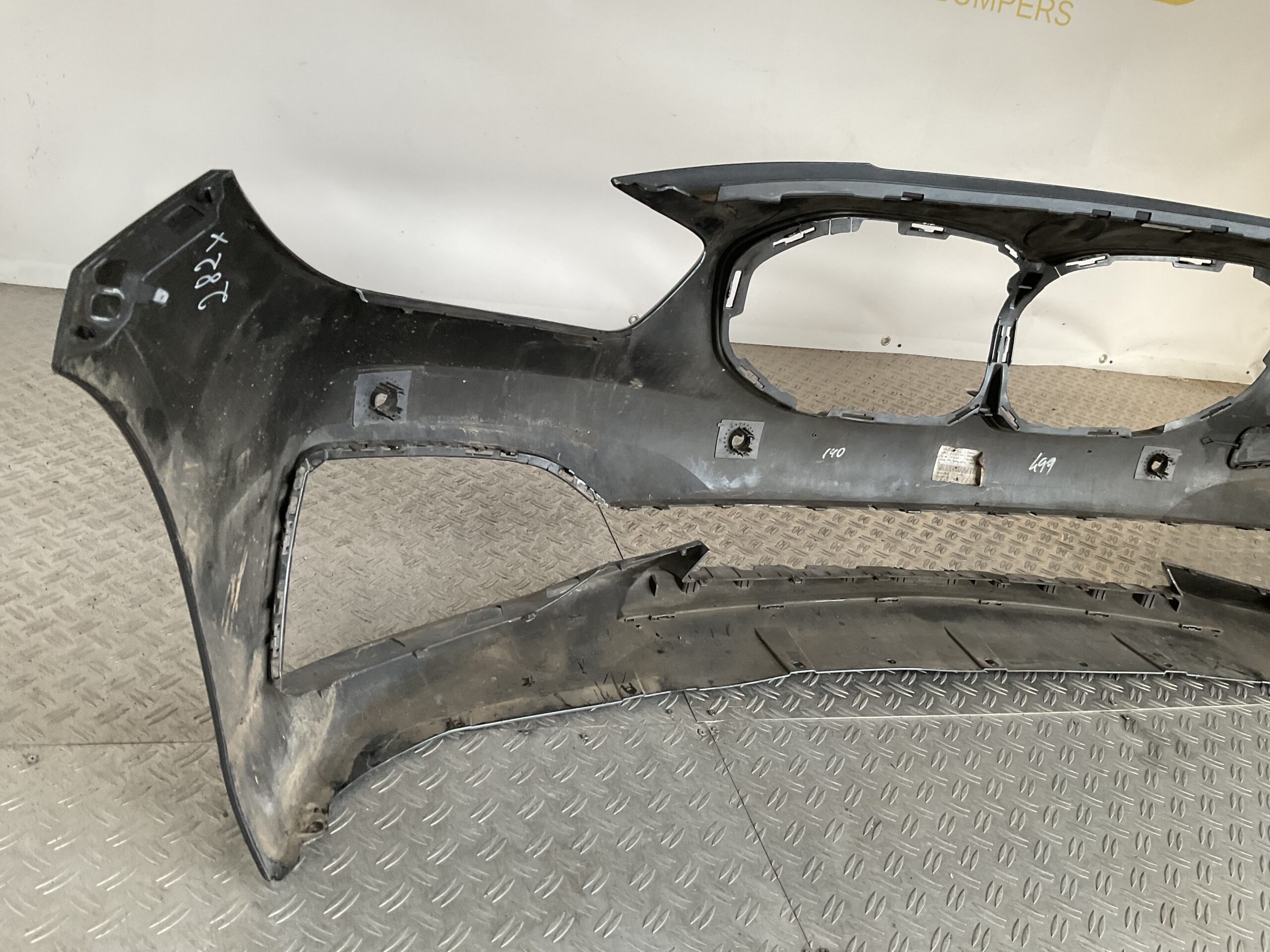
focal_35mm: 29
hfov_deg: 61.7
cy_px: 476
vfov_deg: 48.2
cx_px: 635
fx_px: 1064
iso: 64
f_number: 1.8
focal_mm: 3
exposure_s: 1/50
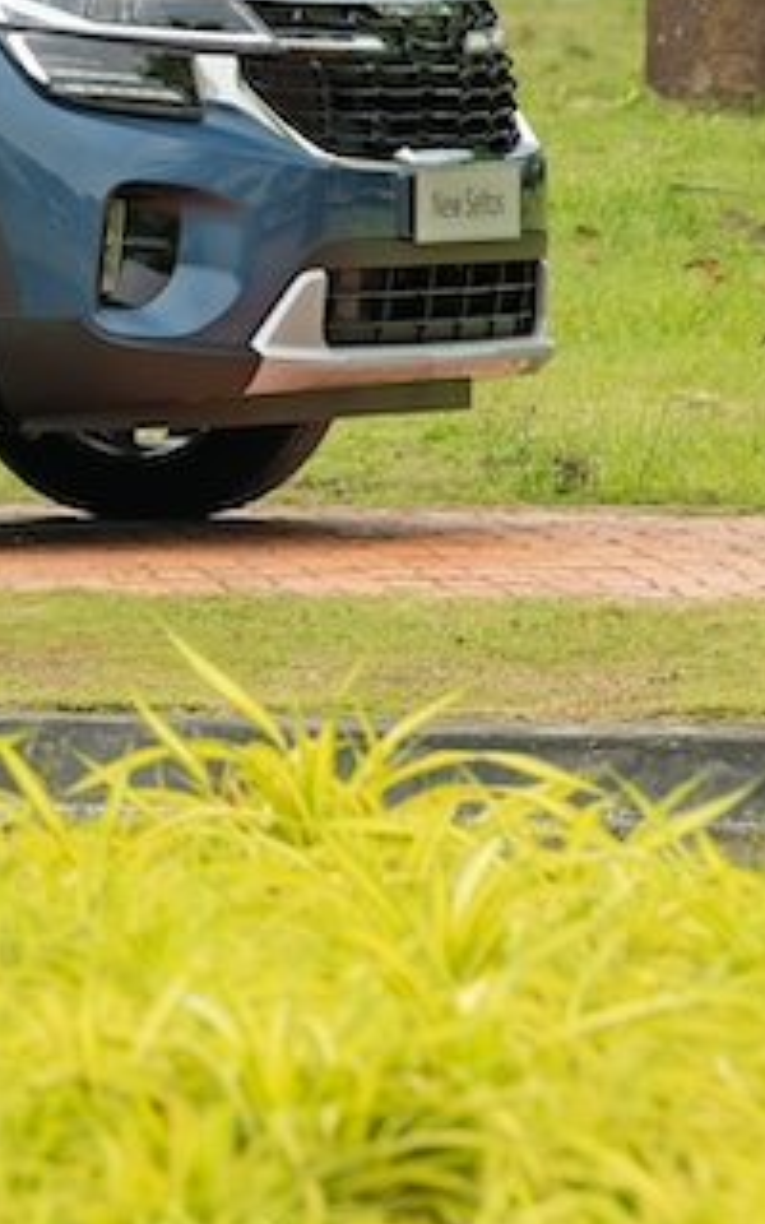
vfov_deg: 3.5
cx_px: -444
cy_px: -25
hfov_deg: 2.2
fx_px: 20148
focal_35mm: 604
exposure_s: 1/160
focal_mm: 185
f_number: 5.6
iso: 400
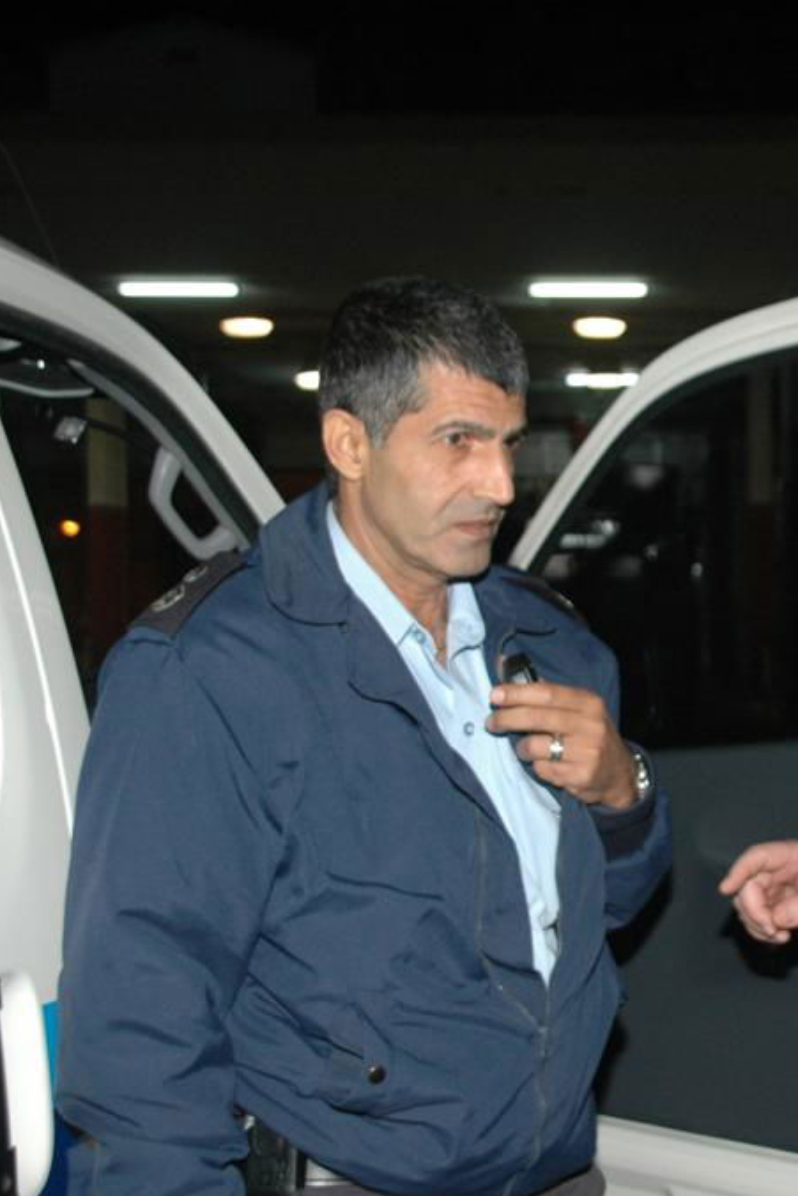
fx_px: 1961
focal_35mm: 59
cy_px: 599
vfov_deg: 33.9
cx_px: 701
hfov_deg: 22.5
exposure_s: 1/60
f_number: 5
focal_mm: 26
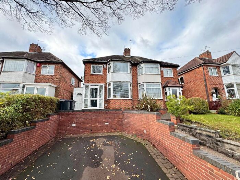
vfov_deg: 85.7
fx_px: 97
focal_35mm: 14
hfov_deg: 102.1
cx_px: 120
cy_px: 90
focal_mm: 2.22
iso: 40
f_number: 2.2
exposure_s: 1/459
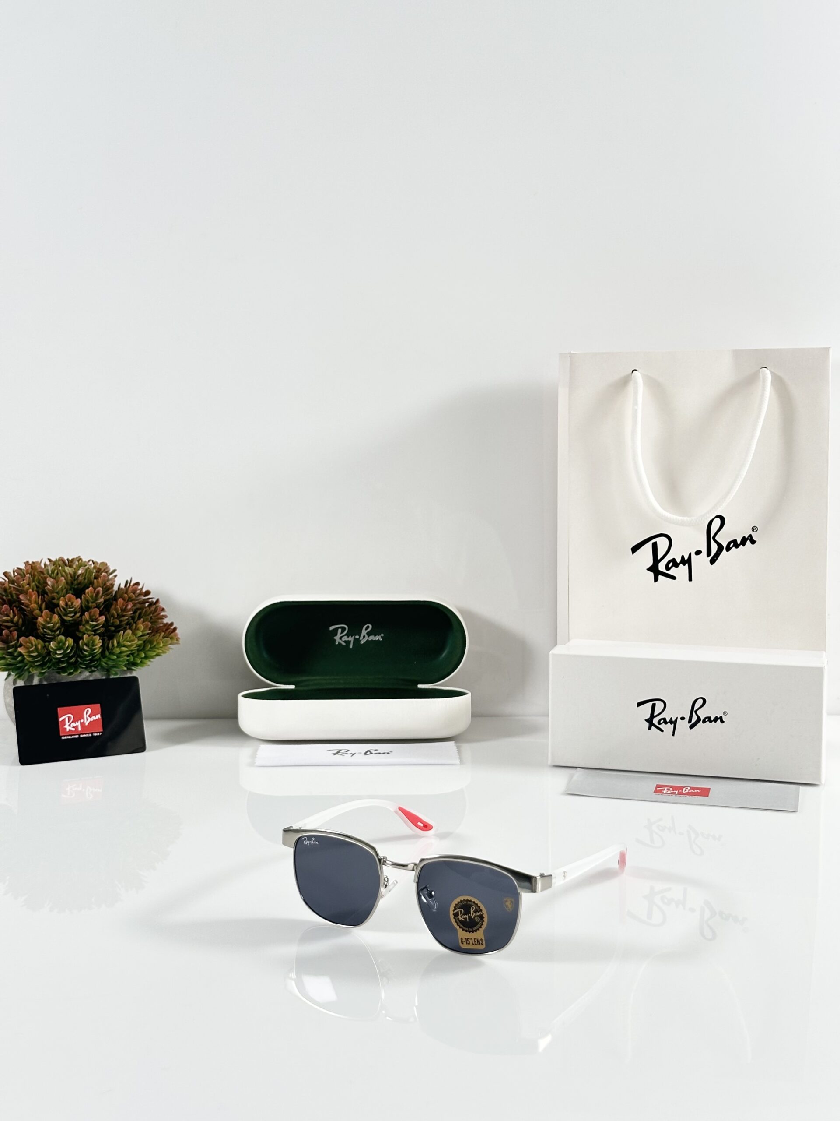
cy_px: 560
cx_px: 420
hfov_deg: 30.3
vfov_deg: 39.7
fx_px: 1553
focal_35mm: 48
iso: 80
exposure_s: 1/97
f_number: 1.78
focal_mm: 6.86
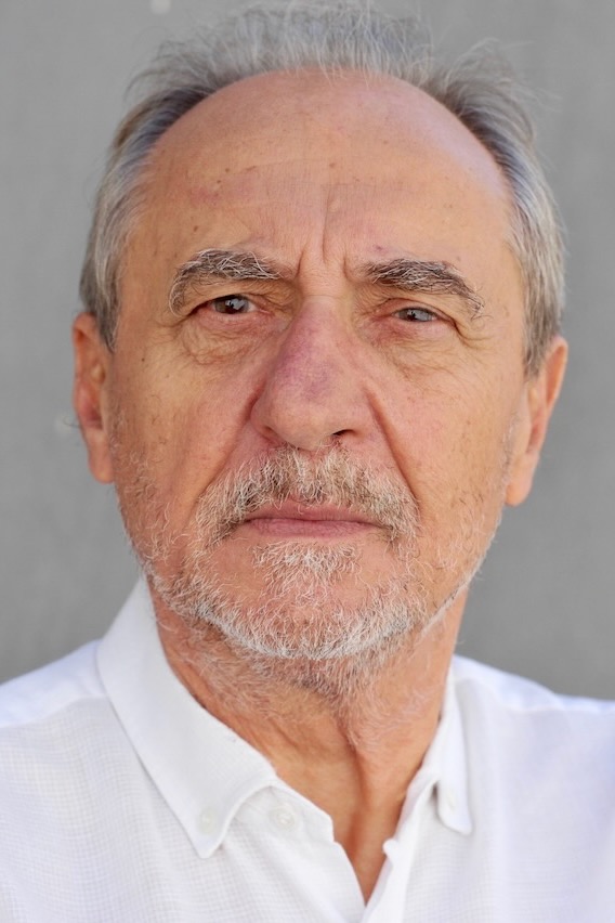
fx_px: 2178
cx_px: 308
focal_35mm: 85
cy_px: 462
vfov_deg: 23.9
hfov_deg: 16.1
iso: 800
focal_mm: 85
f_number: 5.6
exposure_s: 1/1600
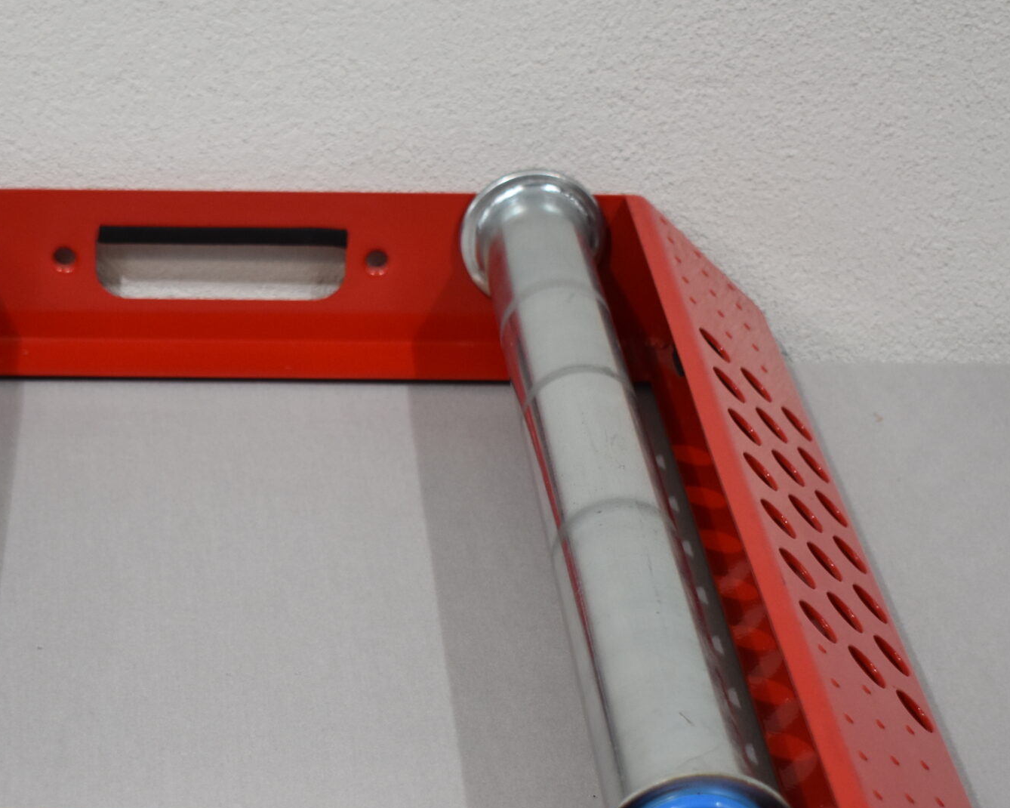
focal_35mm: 97
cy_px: 574
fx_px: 2899
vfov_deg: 15.8
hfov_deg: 19.6
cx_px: 220
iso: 800
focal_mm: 36
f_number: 4.8
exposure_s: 1/250
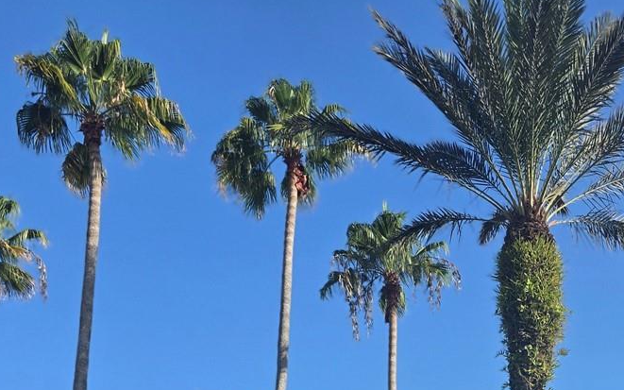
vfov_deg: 19.9
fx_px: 1003
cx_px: 579
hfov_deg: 32.6
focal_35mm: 59
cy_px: 531
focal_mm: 6.3
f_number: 1.7
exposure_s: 1/640
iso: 12
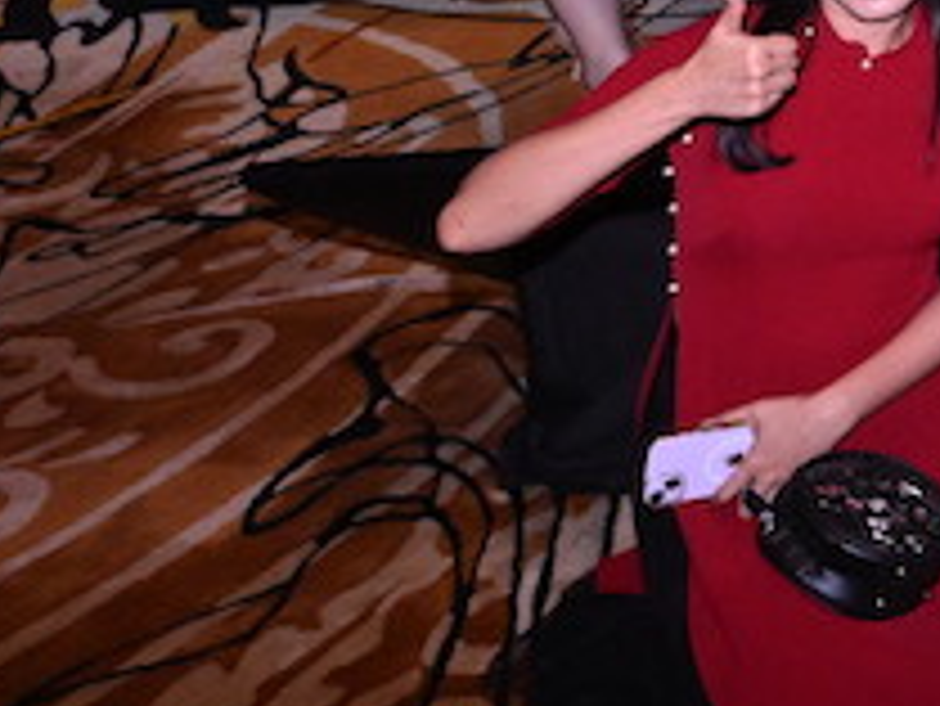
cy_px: -582
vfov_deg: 13.9
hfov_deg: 14.5
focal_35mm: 94
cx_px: 2199
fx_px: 2554
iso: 1600
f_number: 6.3
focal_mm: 16
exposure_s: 1/125
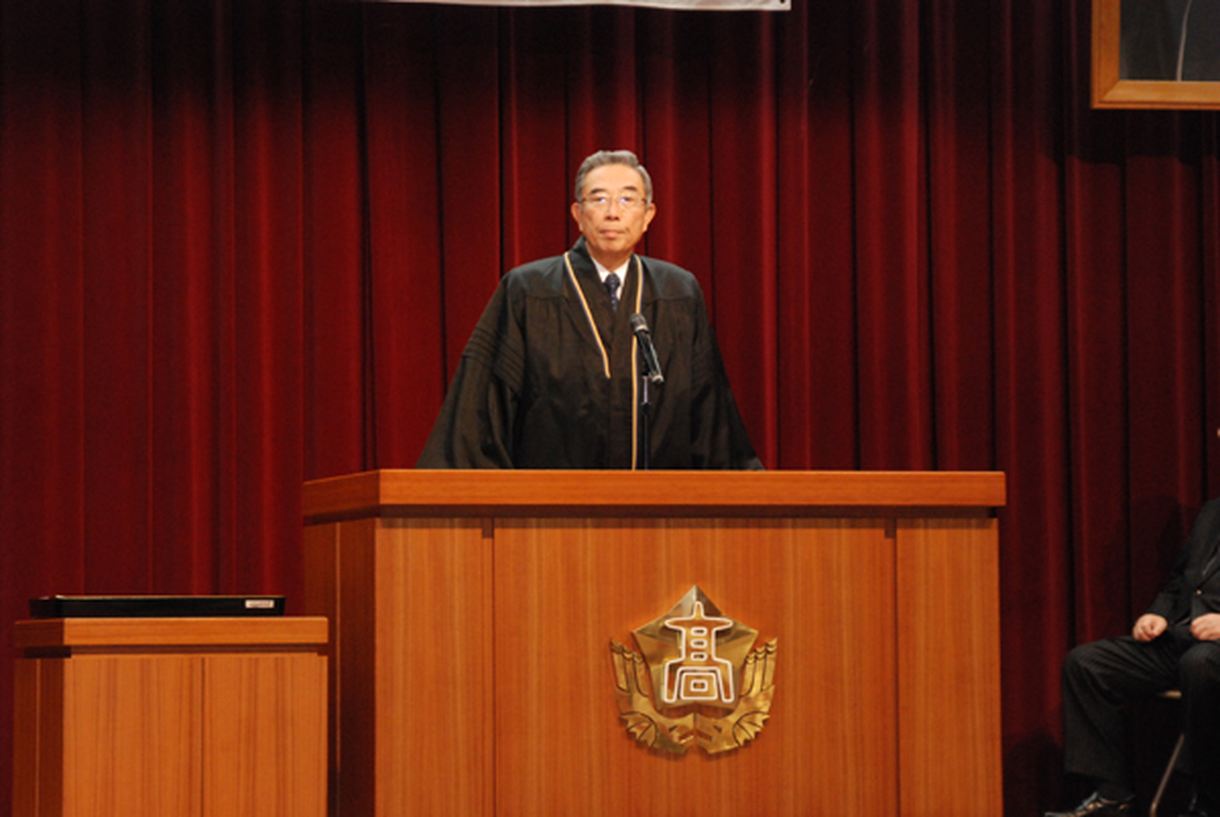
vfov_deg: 9.2
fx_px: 5091
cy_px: 408
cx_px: 610
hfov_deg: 13.7
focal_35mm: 150
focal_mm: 100
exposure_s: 1/60
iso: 1600
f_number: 5.6
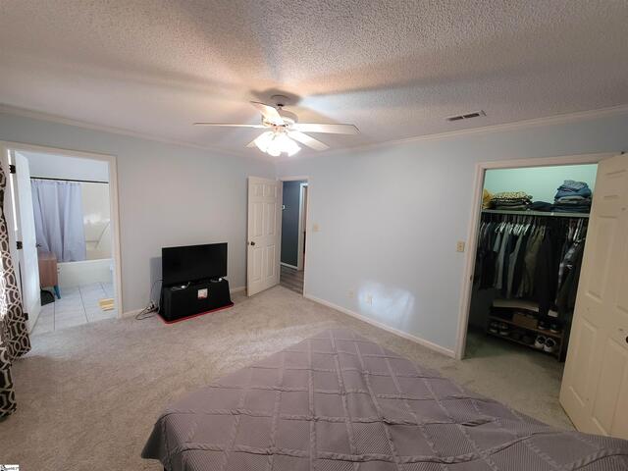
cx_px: 314
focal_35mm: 13
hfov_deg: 106.2
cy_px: 236
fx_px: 236
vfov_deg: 89.9
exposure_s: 1/60
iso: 400
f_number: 2.2
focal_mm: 2.2
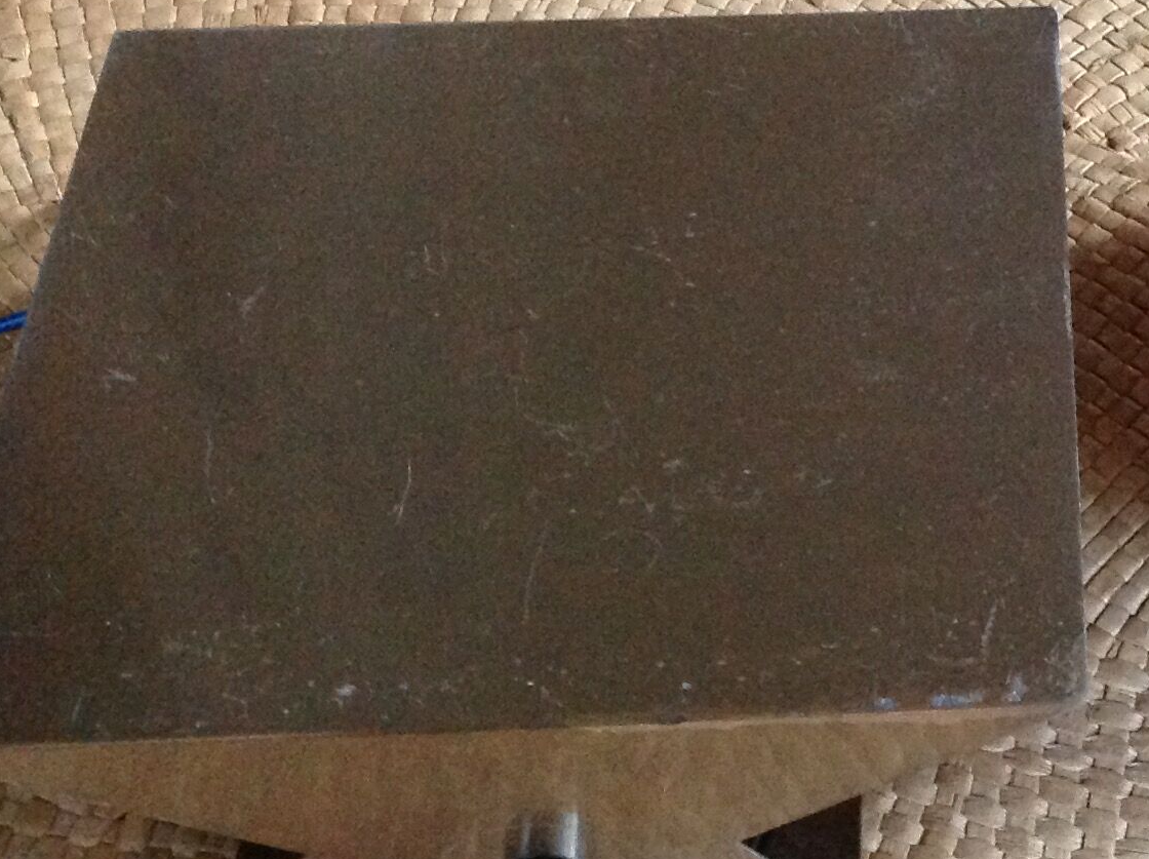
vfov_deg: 18.1
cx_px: 1061
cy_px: 340
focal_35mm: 81
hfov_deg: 23.4
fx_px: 2685
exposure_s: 1/15
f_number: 2.4
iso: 500
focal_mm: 4.28
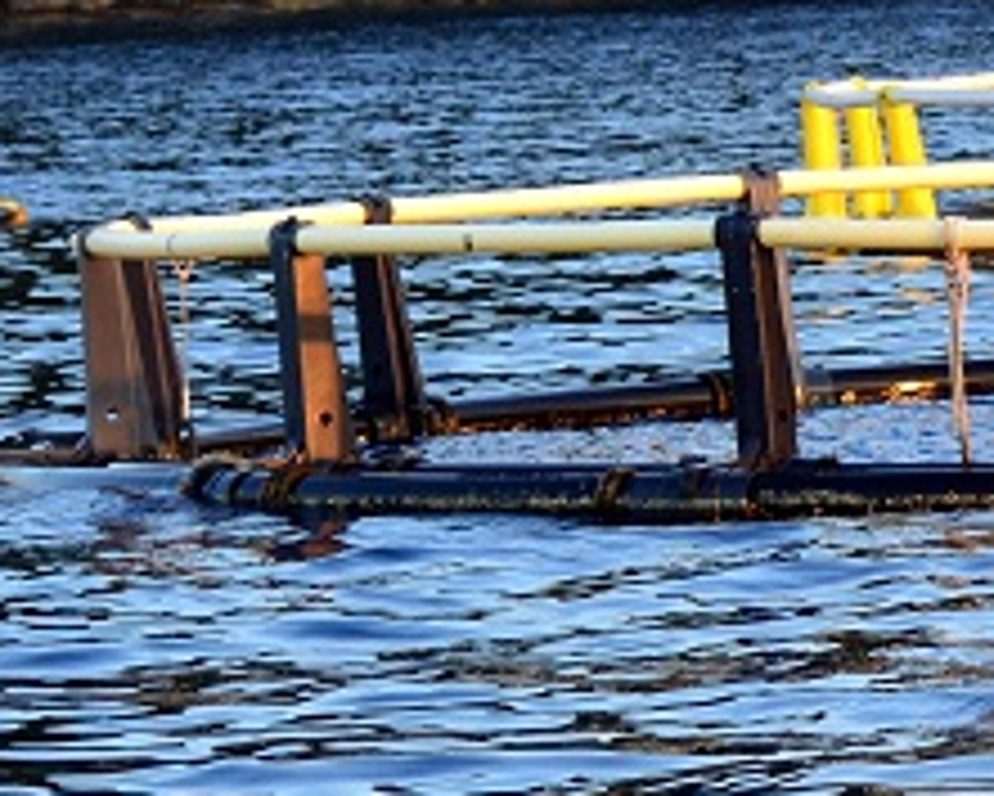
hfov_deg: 4.7
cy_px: 279
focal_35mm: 401
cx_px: 2015
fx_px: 11802
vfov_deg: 3.9
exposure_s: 1/250
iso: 400
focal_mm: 70
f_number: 4.5
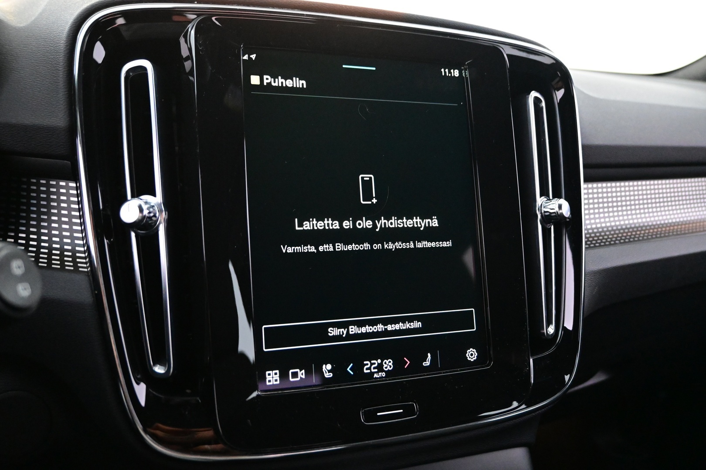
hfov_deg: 63.2
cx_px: 353
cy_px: 235
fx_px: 574
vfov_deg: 44.6
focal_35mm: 29
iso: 5600
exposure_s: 1/30
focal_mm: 19.5
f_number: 3.8
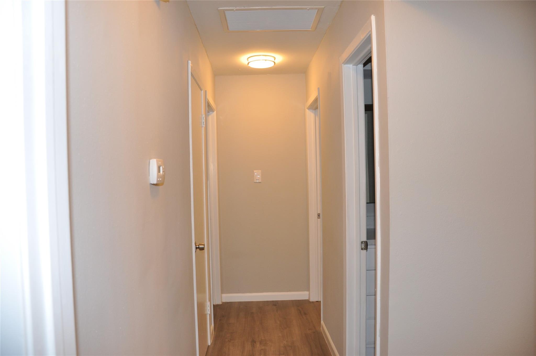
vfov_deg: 47.8
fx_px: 401
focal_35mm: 27
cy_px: 178
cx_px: 268
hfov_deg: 67.4
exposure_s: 1/60
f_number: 4
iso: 500
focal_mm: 18
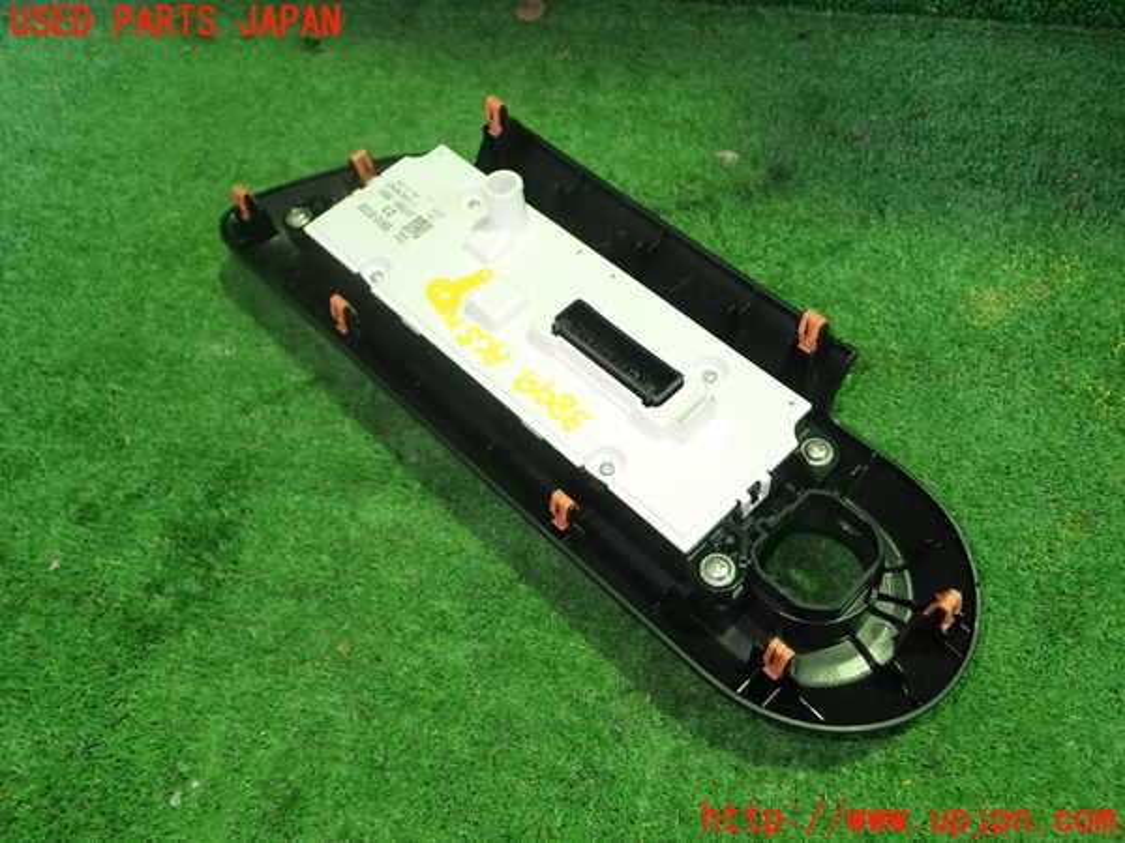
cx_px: 562
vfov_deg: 46.8
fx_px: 975
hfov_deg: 60.0
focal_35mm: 30
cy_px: 422
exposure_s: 1/30
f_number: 2.3
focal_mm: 5.4
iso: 400
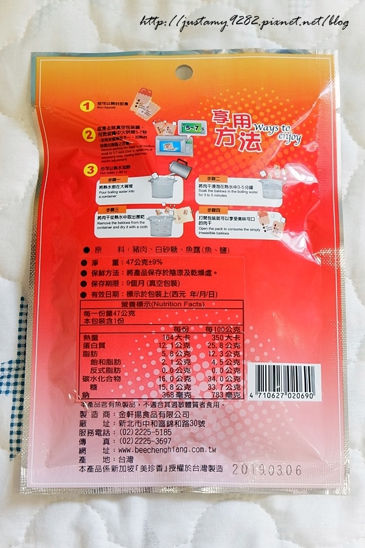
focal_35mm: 75
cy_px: 274
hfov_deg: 18.2
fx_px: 1141
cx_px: 182
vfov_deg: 27.0
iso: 3200
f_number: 5.6
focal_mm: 50
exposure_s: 1/75
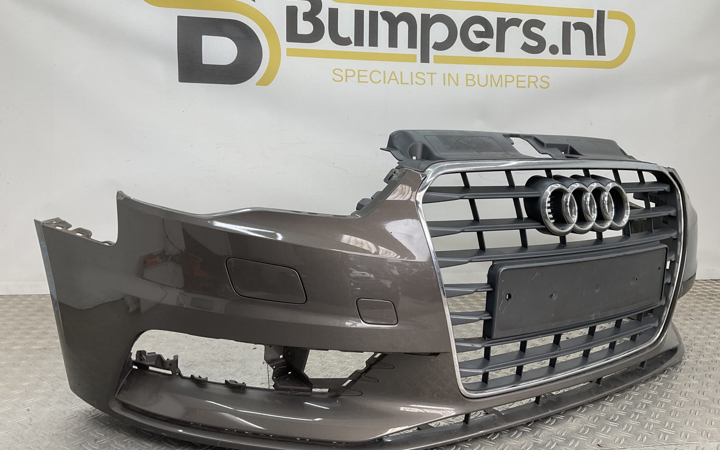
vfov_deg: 40.6
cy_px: 225
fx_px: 608
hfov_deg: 61.2
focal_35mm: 31
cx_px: 358
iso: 20
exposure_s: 1/120
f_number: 1.8
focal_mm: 3
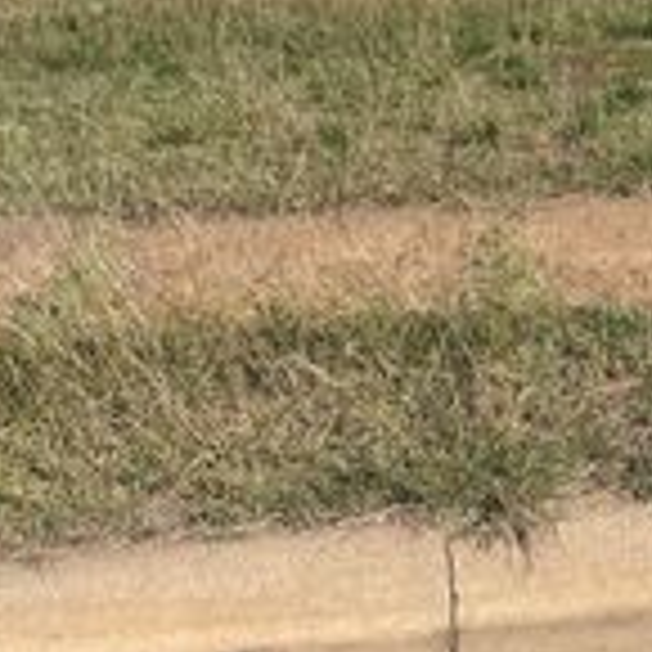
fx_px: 1683
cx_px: 724
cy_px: -178
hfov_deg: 20.8
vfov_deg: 20.2
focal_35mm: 79
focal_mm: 4.2
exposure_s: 1/5814
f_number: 1.6
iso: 32
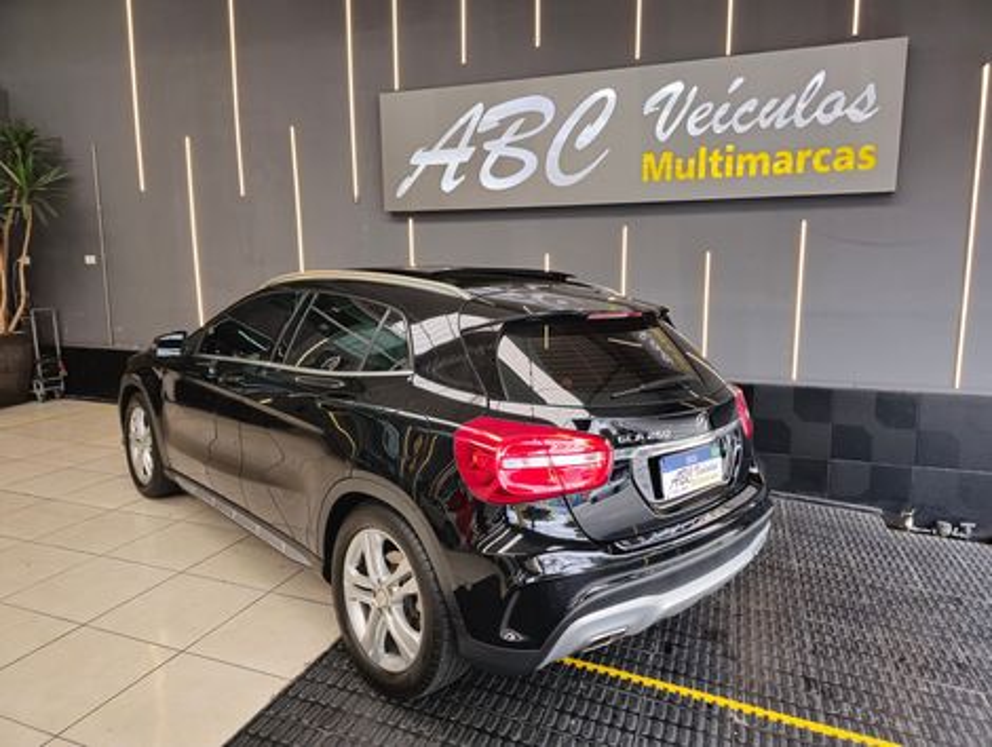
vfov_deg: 59.0
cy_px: 374
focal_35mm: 23
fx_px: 660
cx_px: 496
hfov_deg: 73.8
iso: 20
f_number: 1.7
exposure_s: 1/127
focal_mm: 6.3
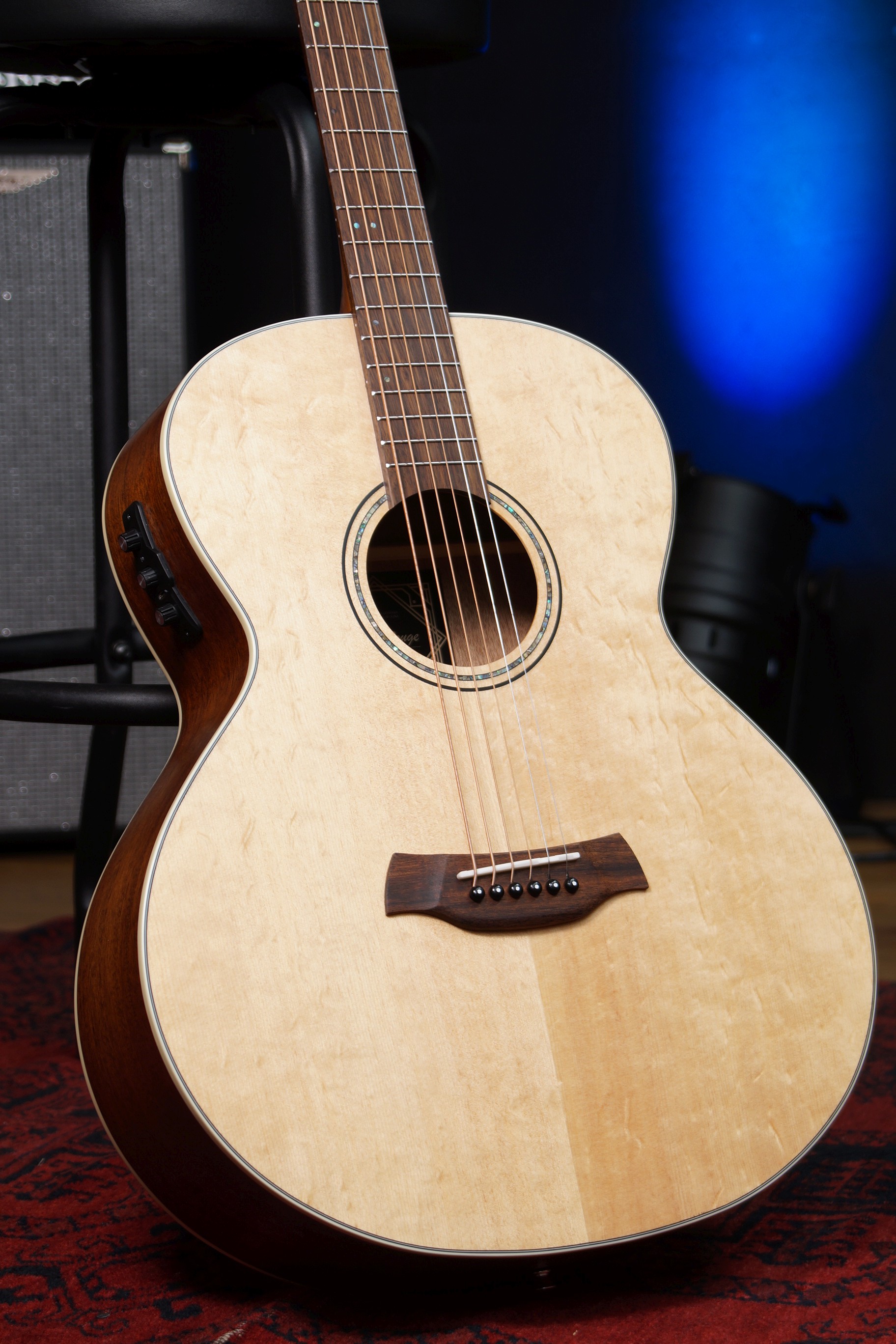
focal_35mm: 90
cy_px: 672
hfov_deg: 15.2
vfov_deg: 22.6
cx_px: 448
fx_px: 3360
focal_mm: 60
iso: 100
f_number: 5
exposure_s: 1/25
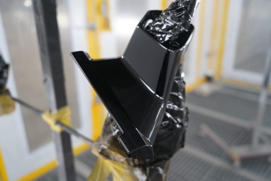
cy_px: 90
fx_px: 248
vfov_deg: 40.0
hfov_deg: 57.2
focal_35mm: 33
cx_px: 136
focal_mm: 33
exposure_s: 1/160
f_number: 4.5
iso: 4000
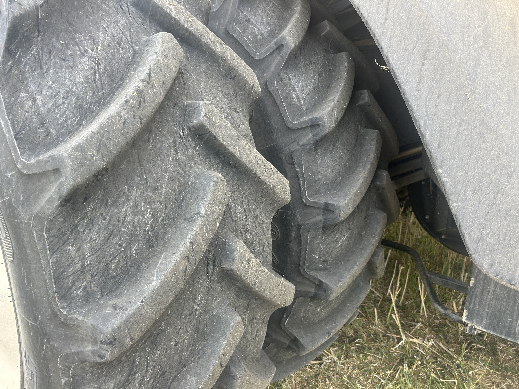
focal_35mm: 26
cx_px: 260
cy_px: 194
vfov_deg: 53.1
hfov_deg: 67.3
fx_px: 390
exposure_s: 1/171
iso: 50
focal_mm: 5.7
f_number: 1.5
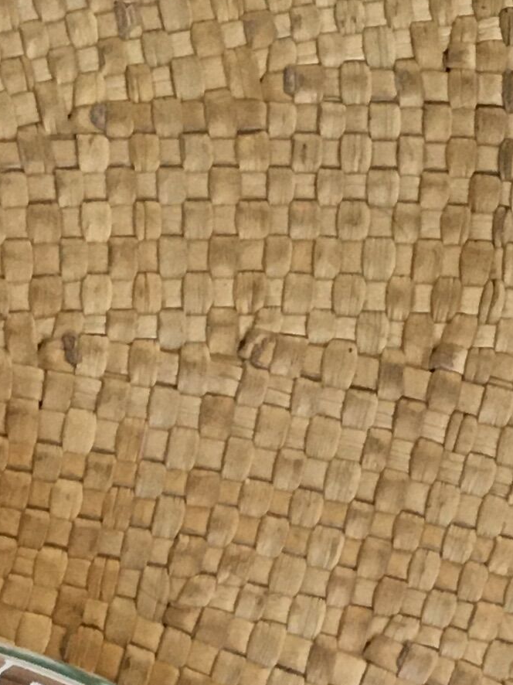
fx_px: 2610
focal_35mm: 132
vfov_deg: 12.7
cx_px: -23
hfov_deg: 11.1
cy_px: 1464
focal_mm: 4.15
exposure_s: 1/33
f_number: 2.2
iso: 160
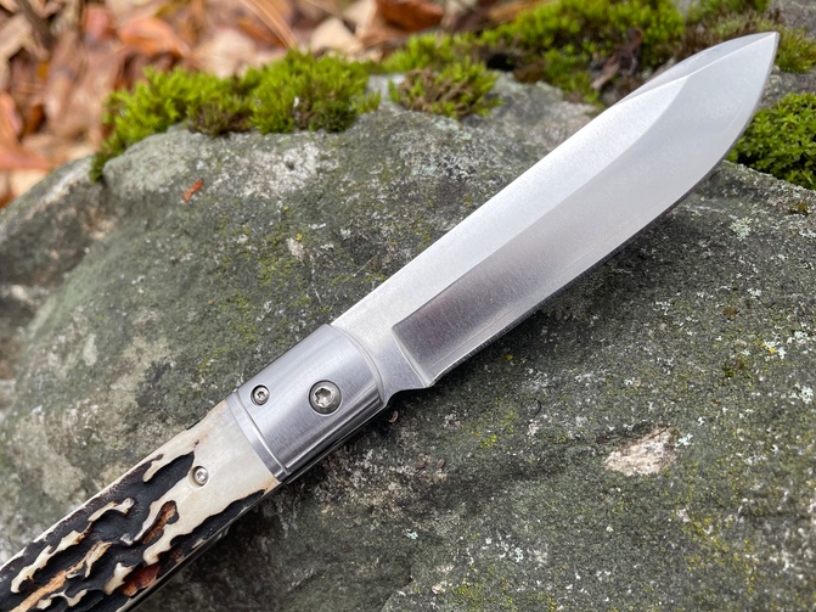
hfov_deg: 58.2
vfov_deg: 45.3
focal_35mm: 31
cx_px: 364
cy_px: 356
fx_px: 731
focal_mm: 4.2
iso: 100
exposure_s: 1/121
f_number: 1.6
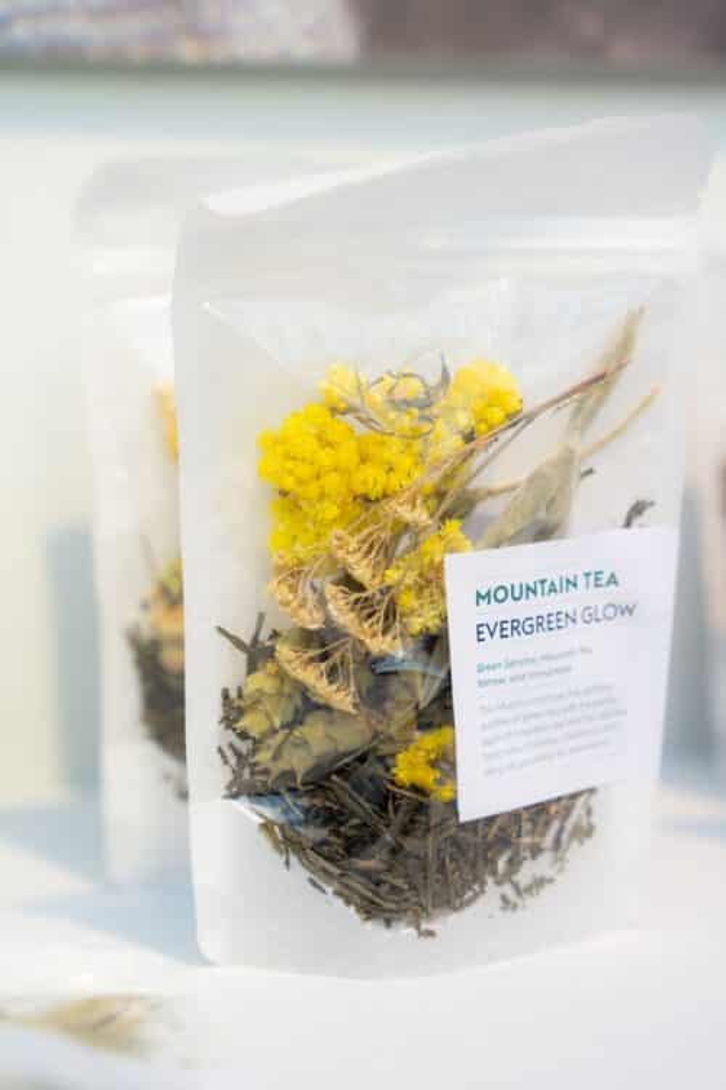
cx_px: 363
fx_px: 2117
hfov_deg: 19.5
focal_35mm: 70
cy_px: 545
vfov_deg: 28.8
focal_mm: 70
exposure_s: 1/250
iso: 400
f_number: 4
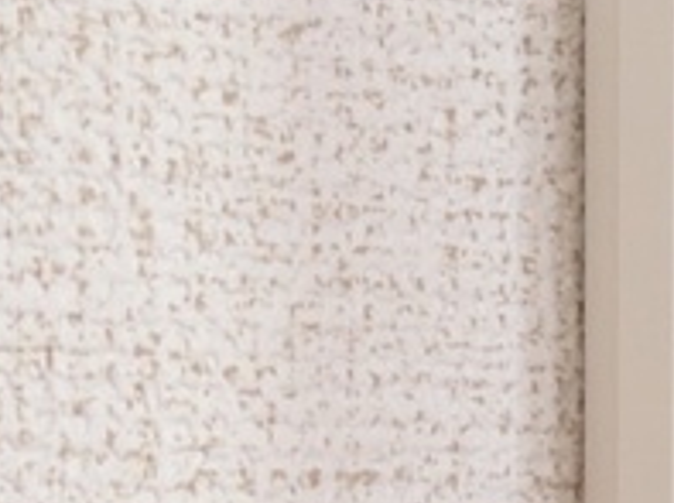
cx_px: 1153
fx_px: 4839
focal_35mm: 249
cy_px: 794
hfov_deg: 7.7
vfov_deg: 5.9
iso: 153
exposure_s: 1/24
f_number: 1.89
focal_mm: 5.43
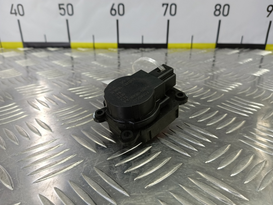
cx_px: 136
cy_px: 102
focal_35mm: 23
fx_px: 181
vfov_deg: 58.9
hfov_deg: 73.9
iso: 119
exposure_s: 1/50
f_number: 1.6
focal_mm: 4.11
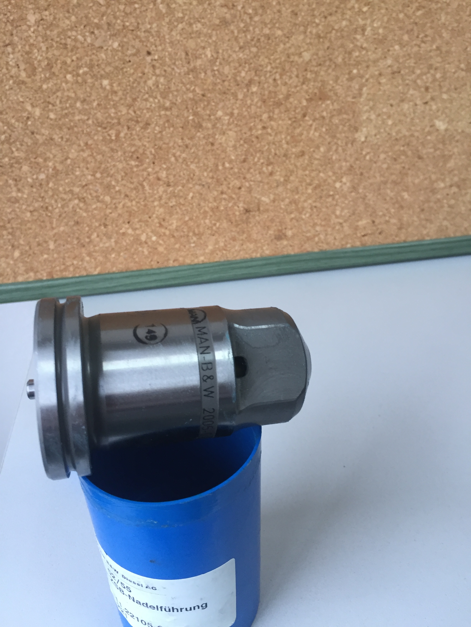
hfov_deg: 48.2
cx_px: 236
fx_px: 526
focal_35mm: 29
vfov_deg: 61.7
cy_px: 314
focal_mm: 4.15
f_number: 2.2
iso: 125
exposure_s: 1/33
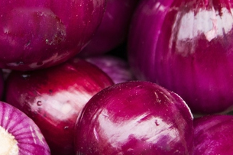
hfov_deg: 11.9
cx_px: 18
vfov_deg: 7.9
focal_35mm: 172
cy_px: -3
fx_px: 1113
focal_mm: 50
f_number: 5
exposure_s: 1/80
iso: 500
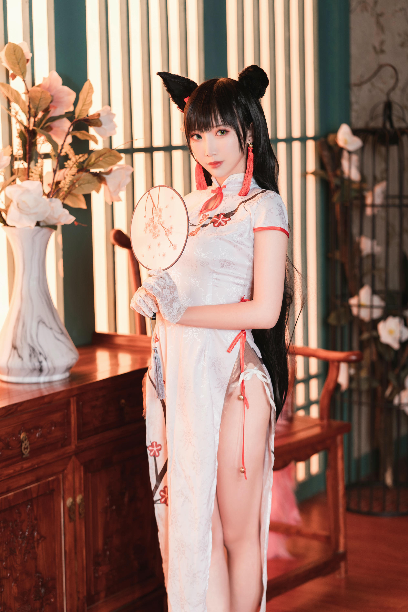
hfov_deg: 16.1
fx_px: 1445
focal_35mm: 85
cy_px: 306
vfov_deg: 23.9
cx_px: 204
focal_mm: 85
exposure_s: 1/100
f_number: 2.8
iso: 640
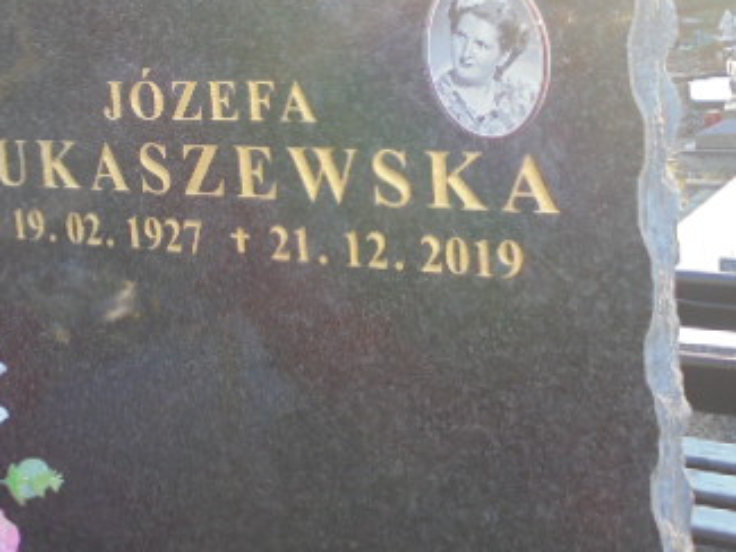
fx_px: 1425
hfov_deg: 28.4
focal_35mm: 67
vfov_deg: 21.5
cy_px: 63
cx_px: 161
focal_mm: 6.1
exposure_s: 1/50
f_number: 4
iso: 100
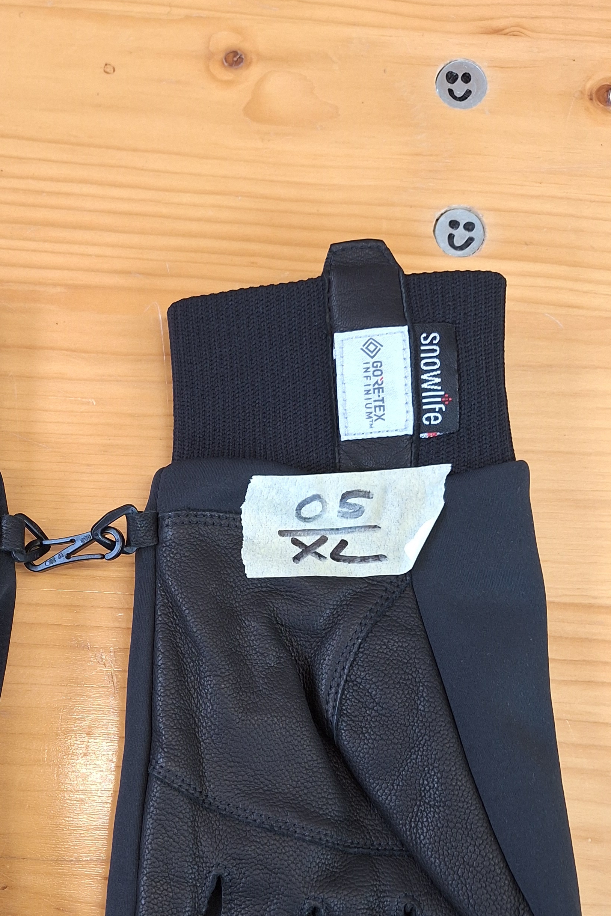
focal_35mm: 40
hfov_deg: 31.8
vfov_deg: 47.0
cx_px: 57
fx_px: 1018
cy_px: 663
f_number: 1.8
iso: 250
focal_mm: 5.54
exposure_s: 1/50
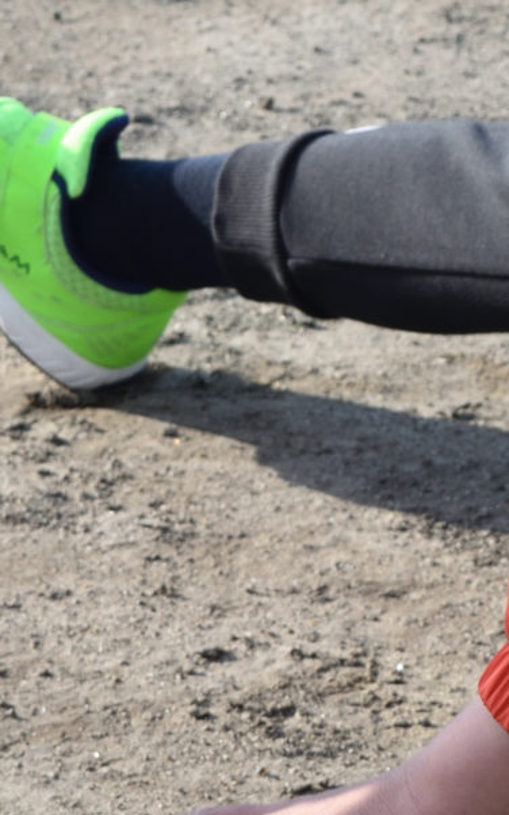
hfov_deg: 5.6
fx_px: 5196
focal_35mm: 234
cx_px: 671
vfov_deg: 8.8
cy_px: -296
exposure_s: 1/250
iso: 200
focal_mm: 36
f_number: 8
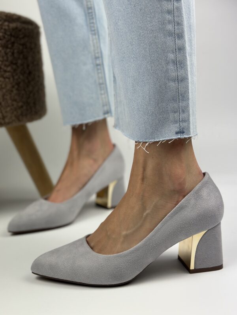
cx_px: 118
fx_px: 438
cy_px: 158
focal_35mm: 48
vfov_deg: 39.7
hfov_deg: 30.3
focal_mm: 6.86
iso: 80
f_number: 1.78
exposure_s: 1/1357
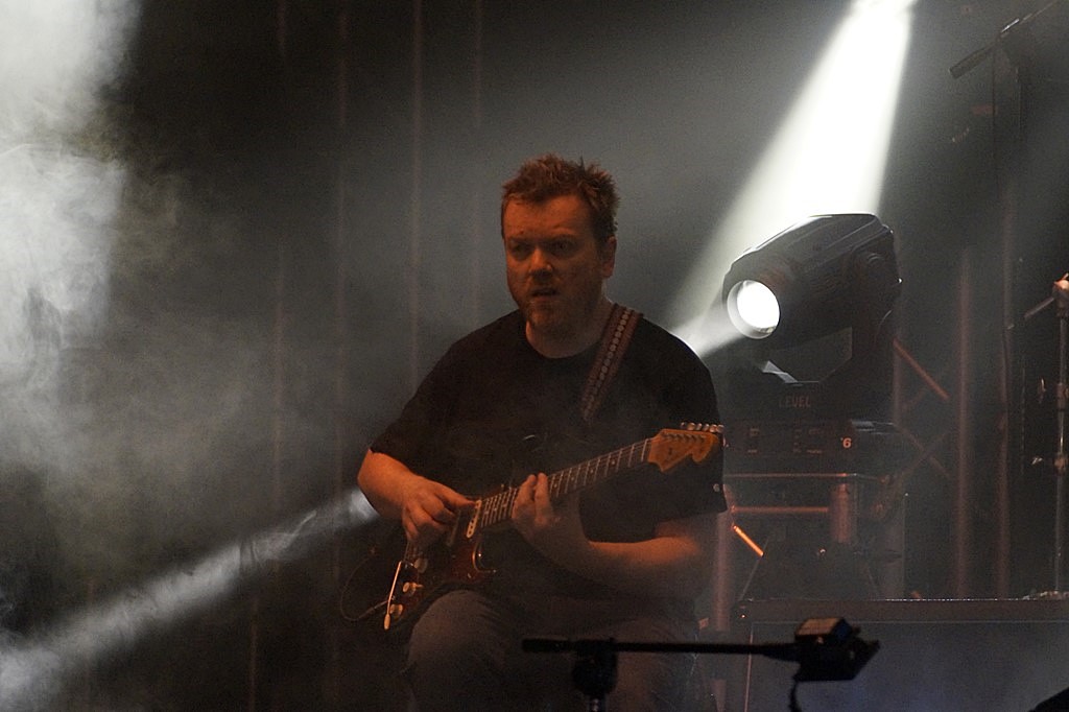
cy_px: 356
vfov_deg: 3.1
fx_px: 13357
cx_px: 534
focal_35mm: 450
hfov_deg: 4.6
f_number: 5.6
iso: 3200
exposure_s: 1/125
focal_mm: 300
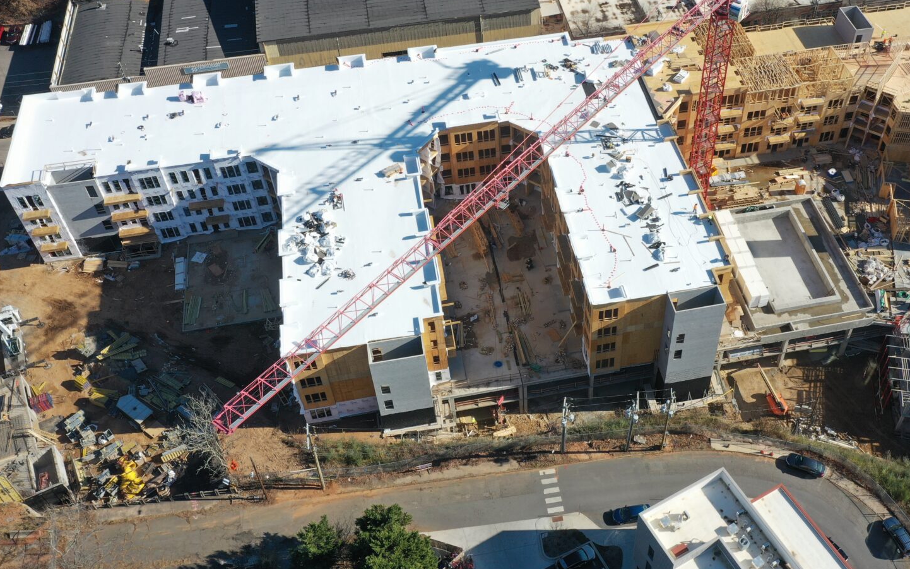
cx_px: 549
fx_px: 942
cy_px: 247
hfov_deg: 51.2
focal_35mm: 38
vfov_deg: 33.5
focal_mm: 10.26
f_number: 5.6
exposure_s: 1/400
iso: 100
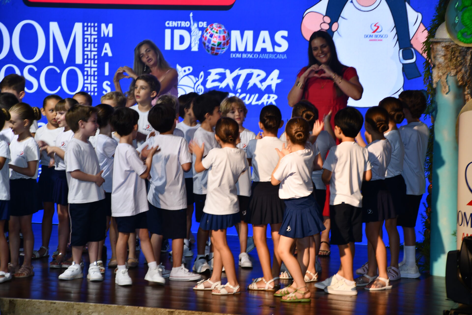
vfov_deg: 11.4
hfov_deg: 17.1
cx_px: 236
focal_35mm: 120
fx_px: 1573
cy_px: 158
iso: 400
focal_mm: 80
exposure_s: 1/60
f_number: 5.3
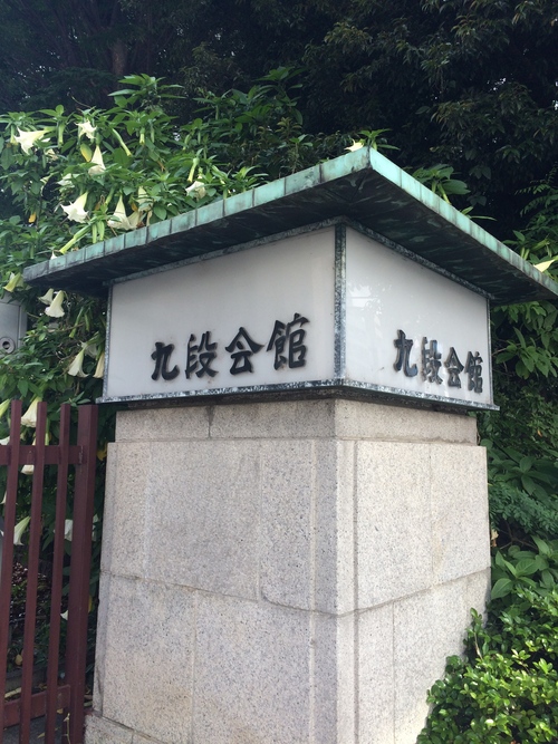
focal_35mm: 29
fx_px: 623
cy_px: 372
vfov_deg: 61.7
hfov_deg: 48.2
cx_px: 279
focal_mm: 4.15
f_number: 2.2
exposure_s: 1/446
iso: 32
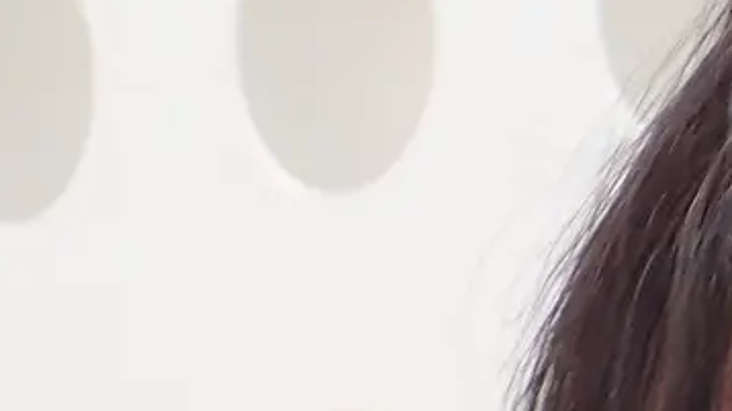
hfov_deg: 9.3
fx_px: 4346
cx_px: 1233
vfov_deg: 5.3
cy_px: 724
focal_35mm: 224
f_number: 3.1
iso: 250
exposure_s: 1/50
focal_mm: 8.41
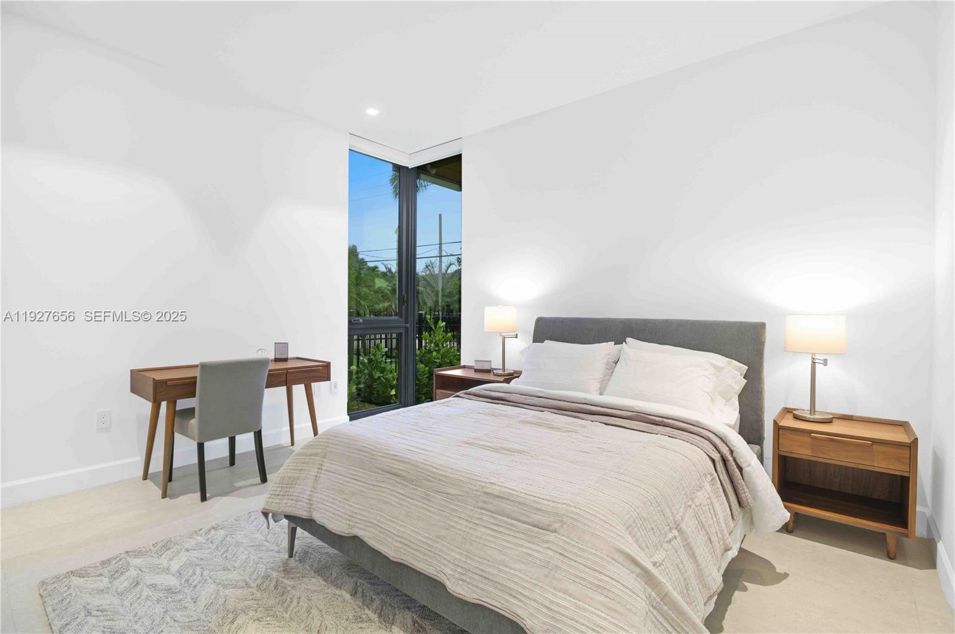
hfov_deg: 93.3
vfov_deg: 70.3
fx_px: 450
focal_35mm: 17
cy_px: 317
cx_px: 478
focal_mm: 17
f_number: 5.6
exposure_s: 1
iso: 100
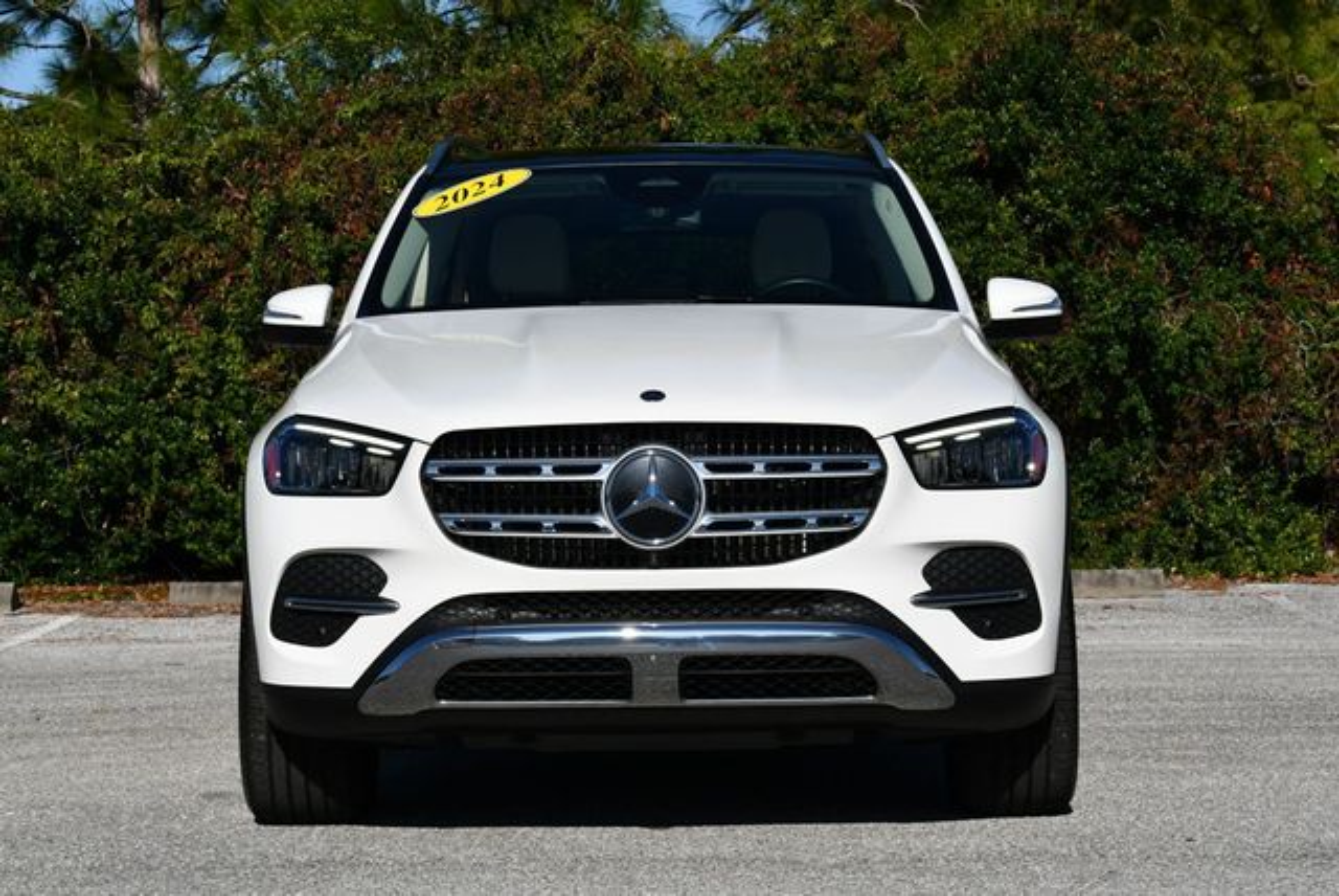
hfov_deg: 21.2
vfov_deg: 14.3
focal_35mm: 96
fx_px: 3574
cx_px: 670
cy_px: 448
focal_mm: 48
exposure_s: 1/400
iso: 100
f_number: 10
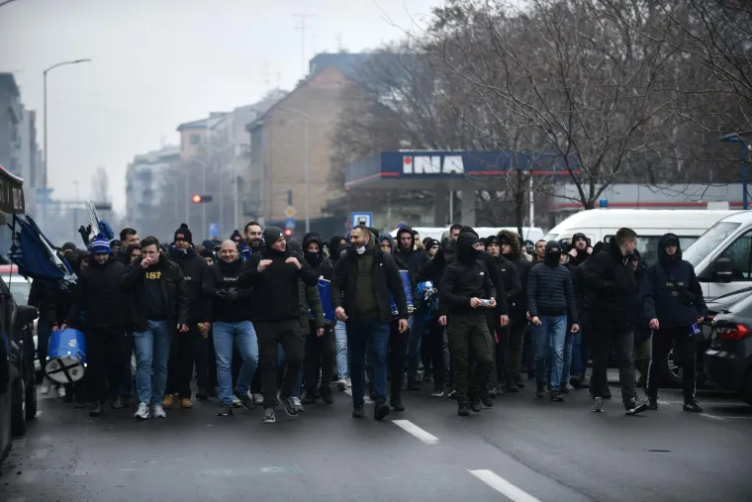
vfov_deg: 10.6
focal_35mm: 130
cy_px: 251
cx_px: 376
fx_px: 2716
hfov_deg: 15.8
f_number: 2.8
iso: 125
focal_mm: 130
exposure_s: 1/400
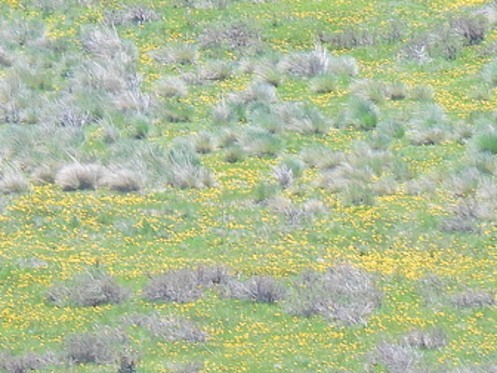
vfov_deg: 1.0
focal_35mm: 1448
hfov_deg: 1.4
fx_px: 20790
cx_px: 284
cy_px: 306
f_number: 5
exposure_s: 1/250
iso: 100
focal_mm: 67.8
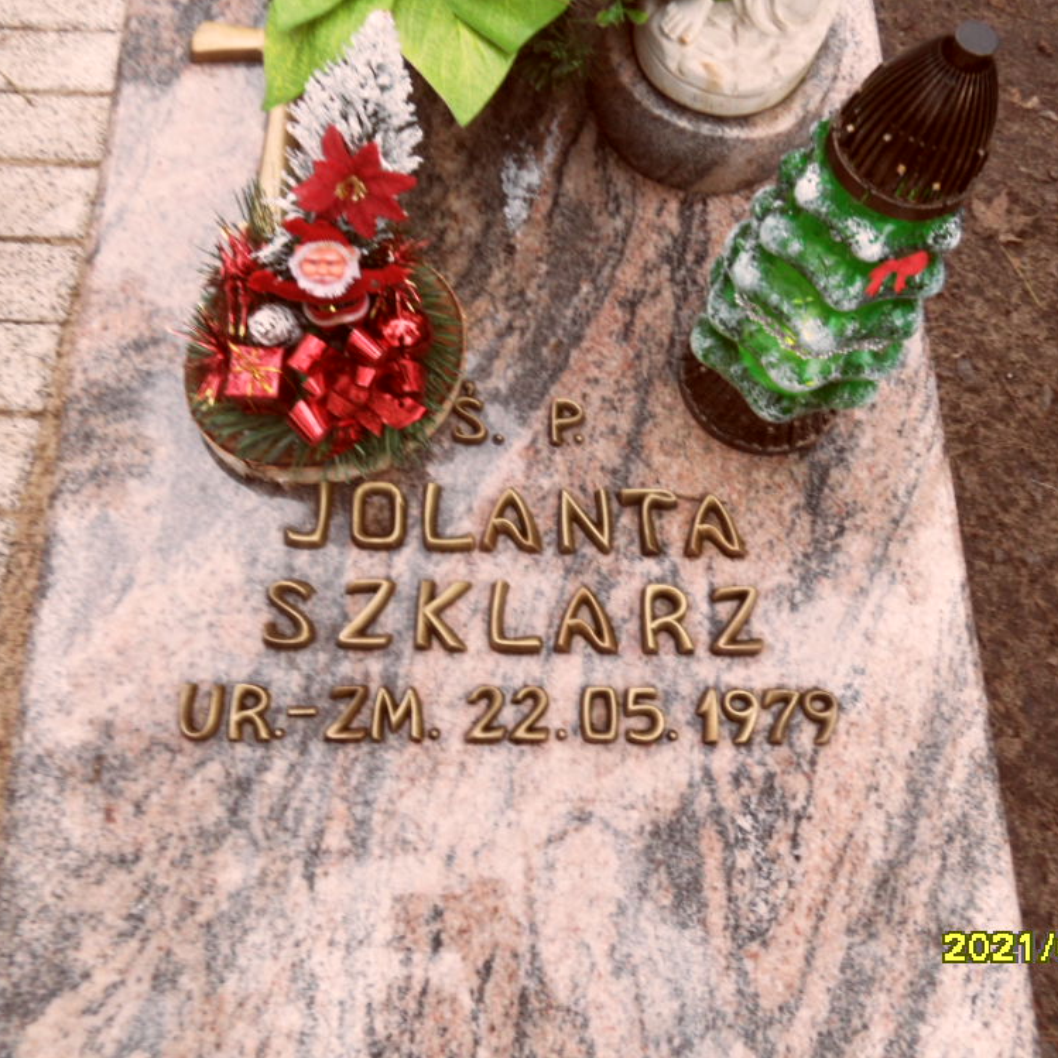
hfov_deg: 55.6
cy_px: 517
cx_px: 513
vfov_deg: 55.6
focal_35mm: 29
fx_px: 1003
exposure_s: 1/30
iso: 120
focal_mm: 3.9
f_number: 3.2
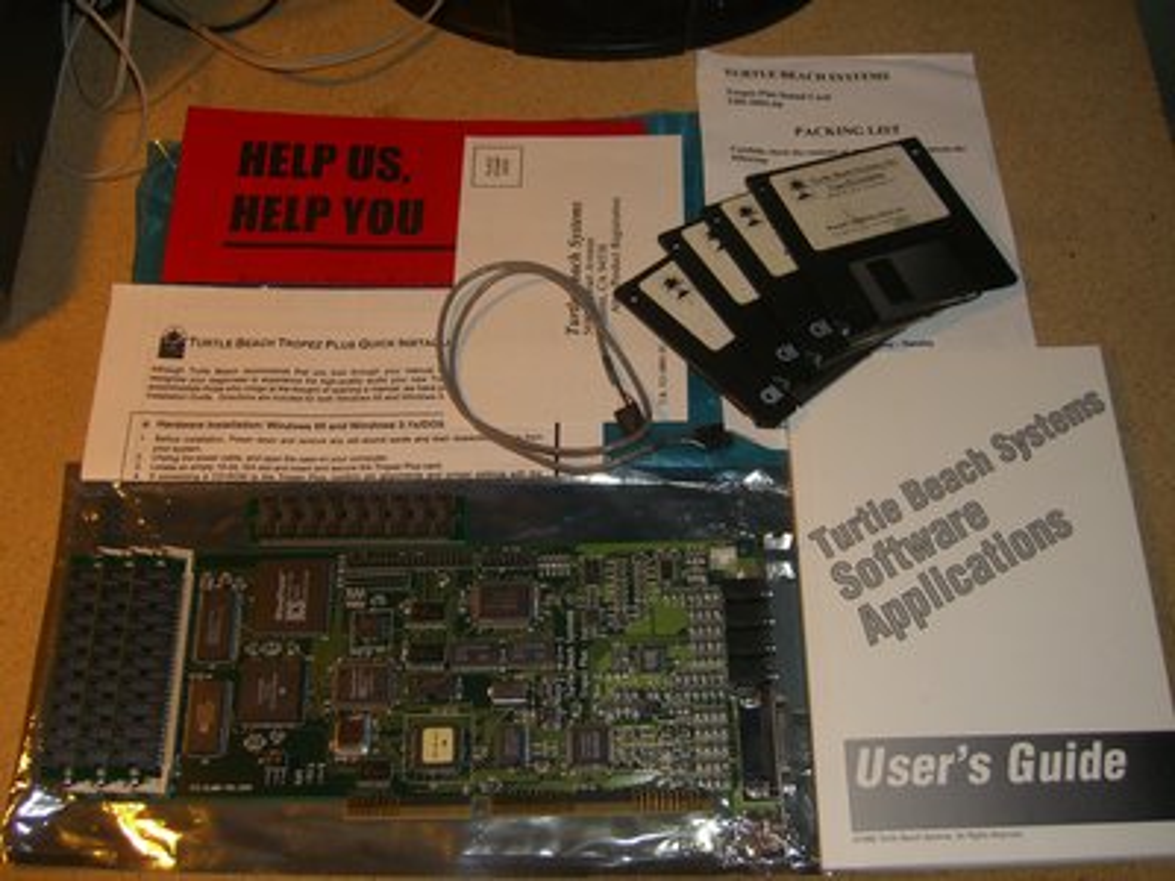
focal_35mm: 38
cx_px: 588
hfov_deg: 49.0
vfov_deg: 37.7
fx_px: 1290
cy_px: 440
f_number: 2.8
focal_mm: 7.9
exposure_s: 1/60
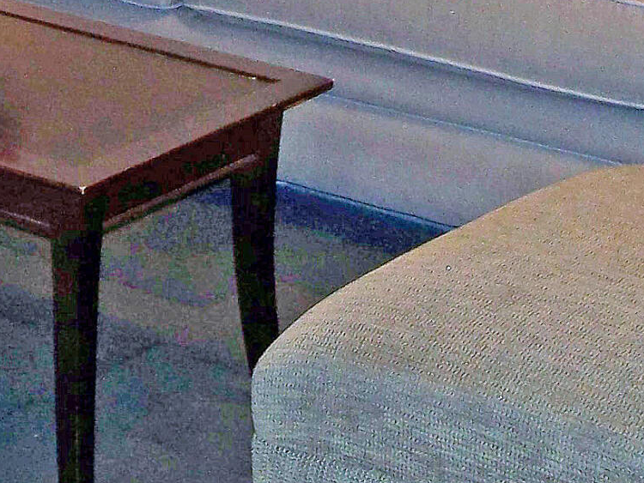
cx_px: 131
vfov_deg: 9.7
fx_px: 2754
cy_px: -281
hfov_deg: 13.3
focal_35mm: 148
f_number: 2.8
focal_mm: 7.8
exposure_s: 1/60
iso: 200
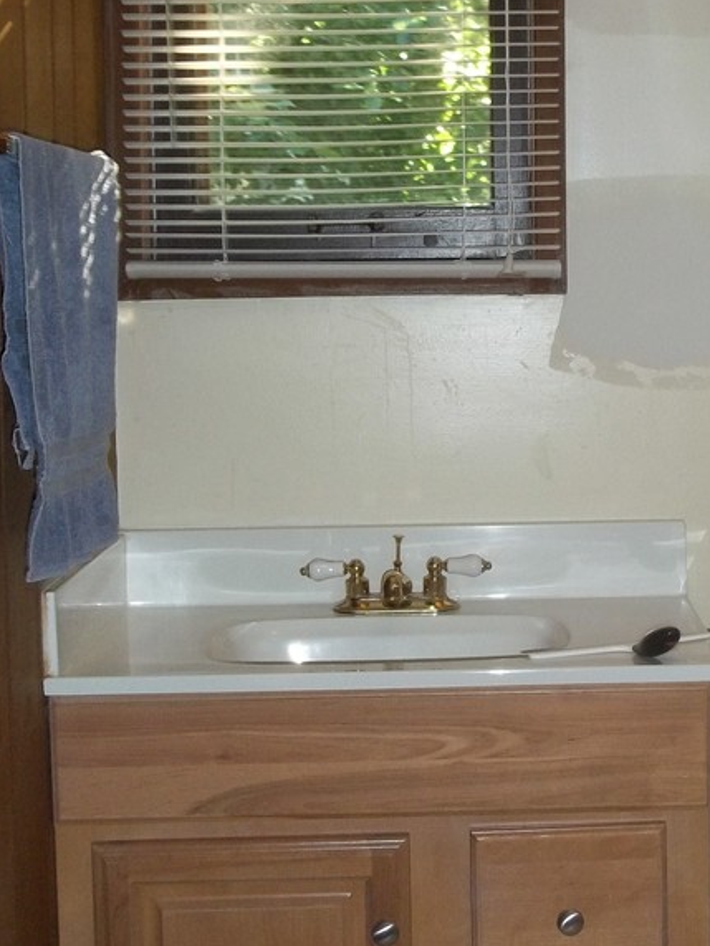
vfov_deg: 28.5
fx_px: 1860
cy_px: 385
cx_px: 655
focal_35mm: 68
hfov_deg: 21.1
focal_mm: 6.5
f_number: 3.1
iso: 160
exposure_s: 1/30
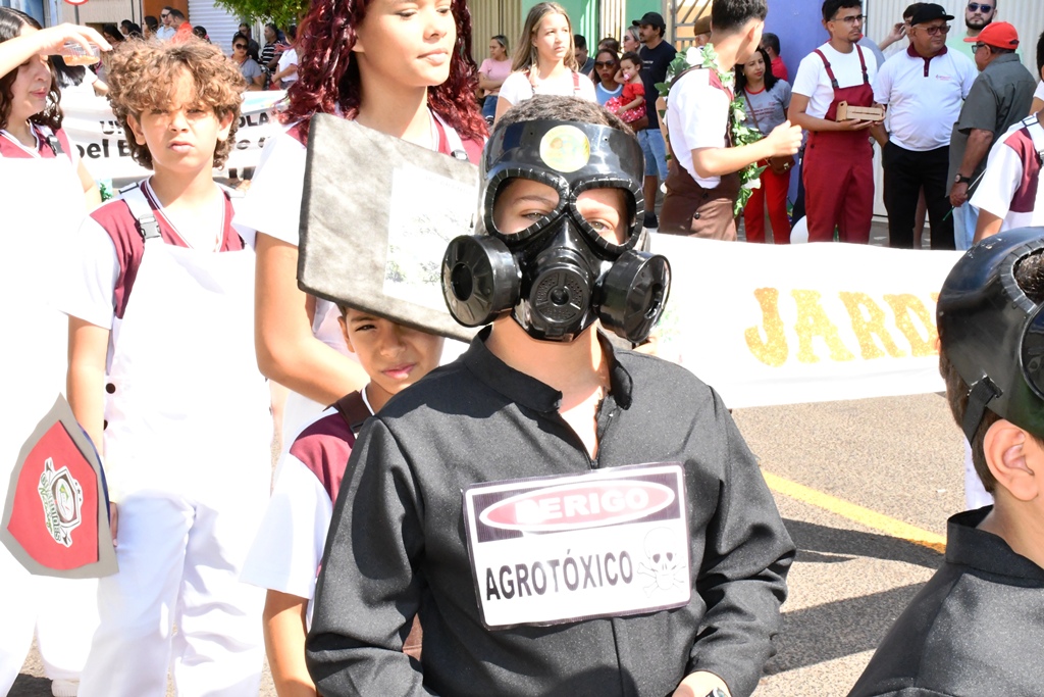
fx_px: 1653
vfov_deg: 23.8
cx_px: 522
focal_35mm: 57
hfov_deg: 35.0
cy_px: 348
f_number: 29
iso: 5000
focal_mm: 38
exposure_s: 1/250
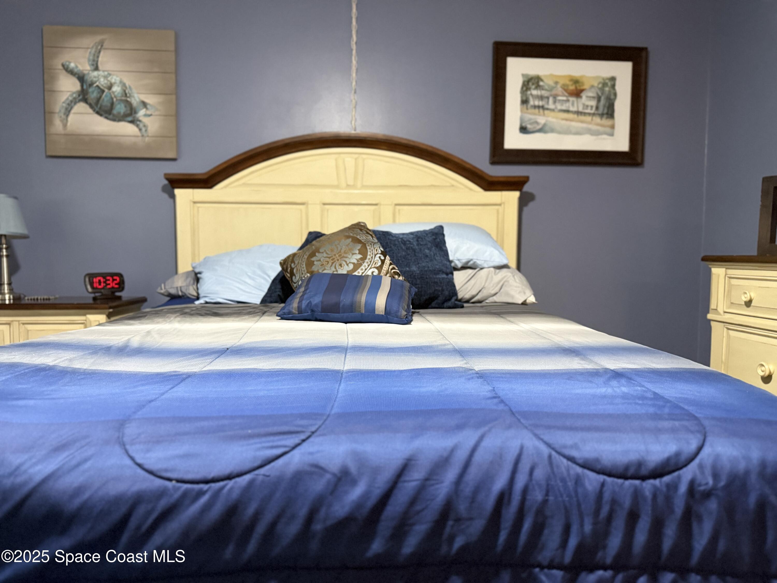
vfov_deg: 56.8
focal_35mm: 24
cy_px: 292
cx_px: 388
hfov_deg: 71.6
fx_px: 539
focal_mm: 6.76
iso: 640
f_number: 1.78
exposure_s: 1/60
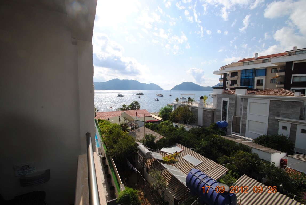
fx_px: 128
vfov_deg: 77.5
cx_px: 153
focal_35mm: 15
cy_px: 102
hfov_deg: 100.3
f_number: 10
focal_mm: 10
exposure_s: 1/200
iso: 100
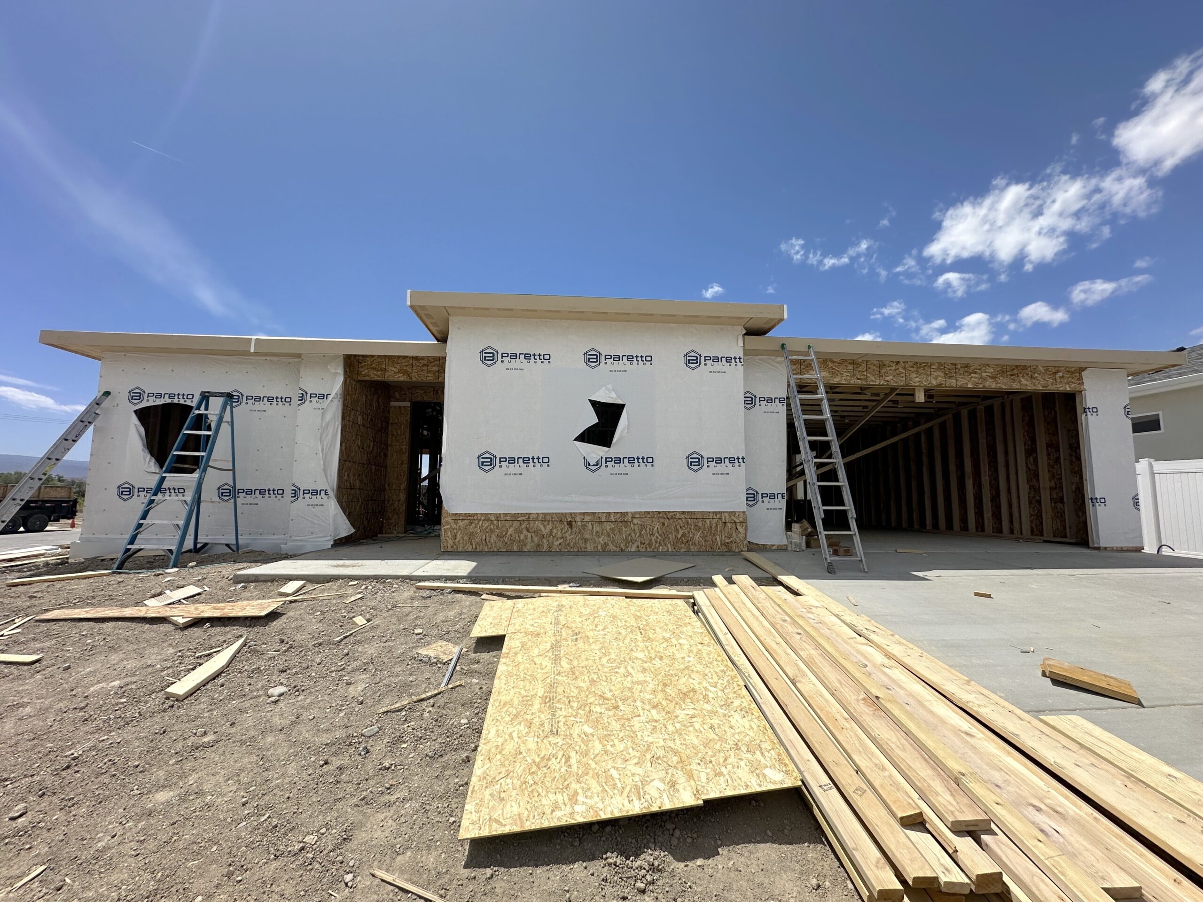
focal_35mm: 14
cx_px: 602
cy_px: 451
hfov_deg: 102.1
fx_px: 487
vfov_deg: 85.7
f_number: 2.2
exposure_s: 1/3205
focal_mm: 2.22
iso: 40
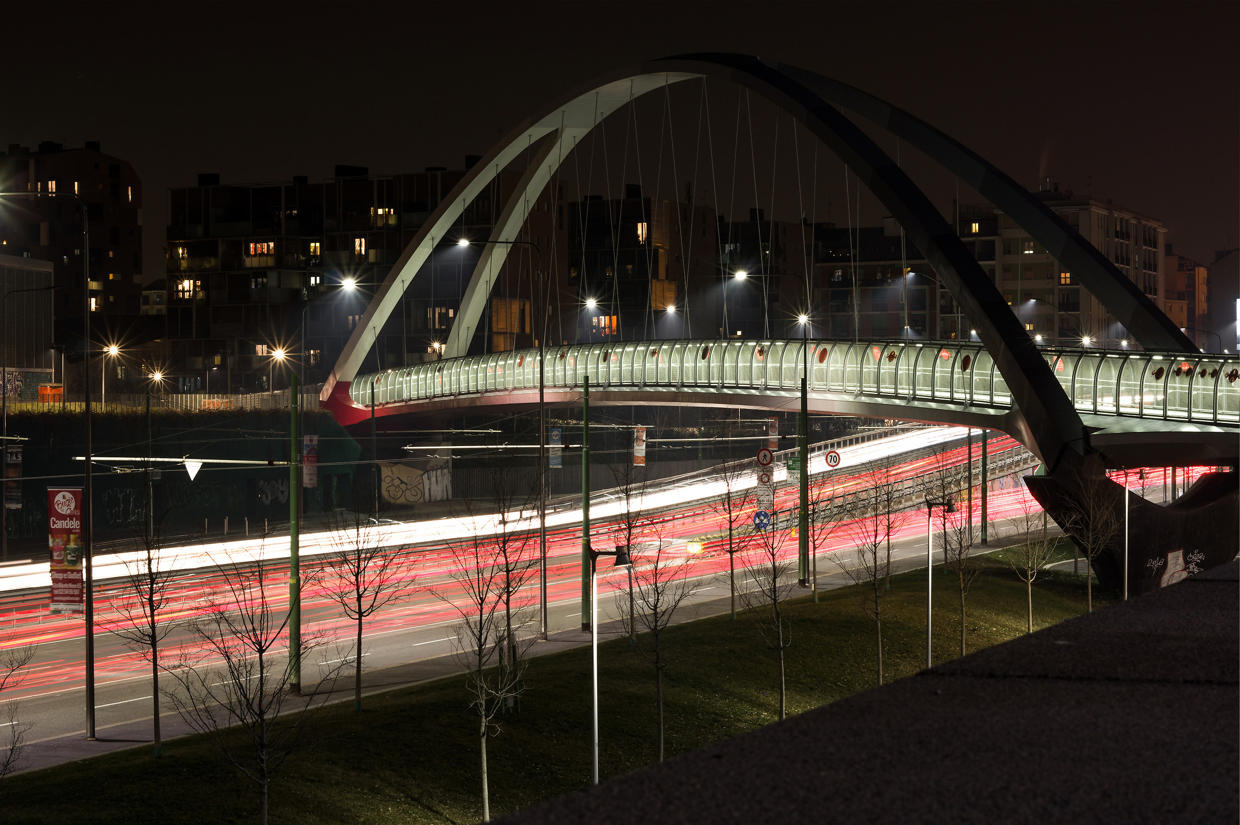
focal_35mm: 75
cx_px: 620
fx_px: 2581
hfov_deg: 27.0
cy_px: 412
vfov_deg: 18.2
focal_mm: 50
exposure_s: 8
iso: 100
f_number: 11
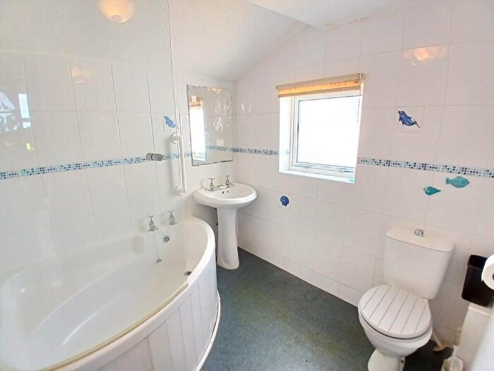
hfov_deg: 91.0
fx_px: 243
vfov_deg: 74.7
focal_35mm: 17
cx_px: 247
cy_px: 186
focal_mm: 1.4
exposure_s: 1/33.3
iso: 80
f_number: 2.2
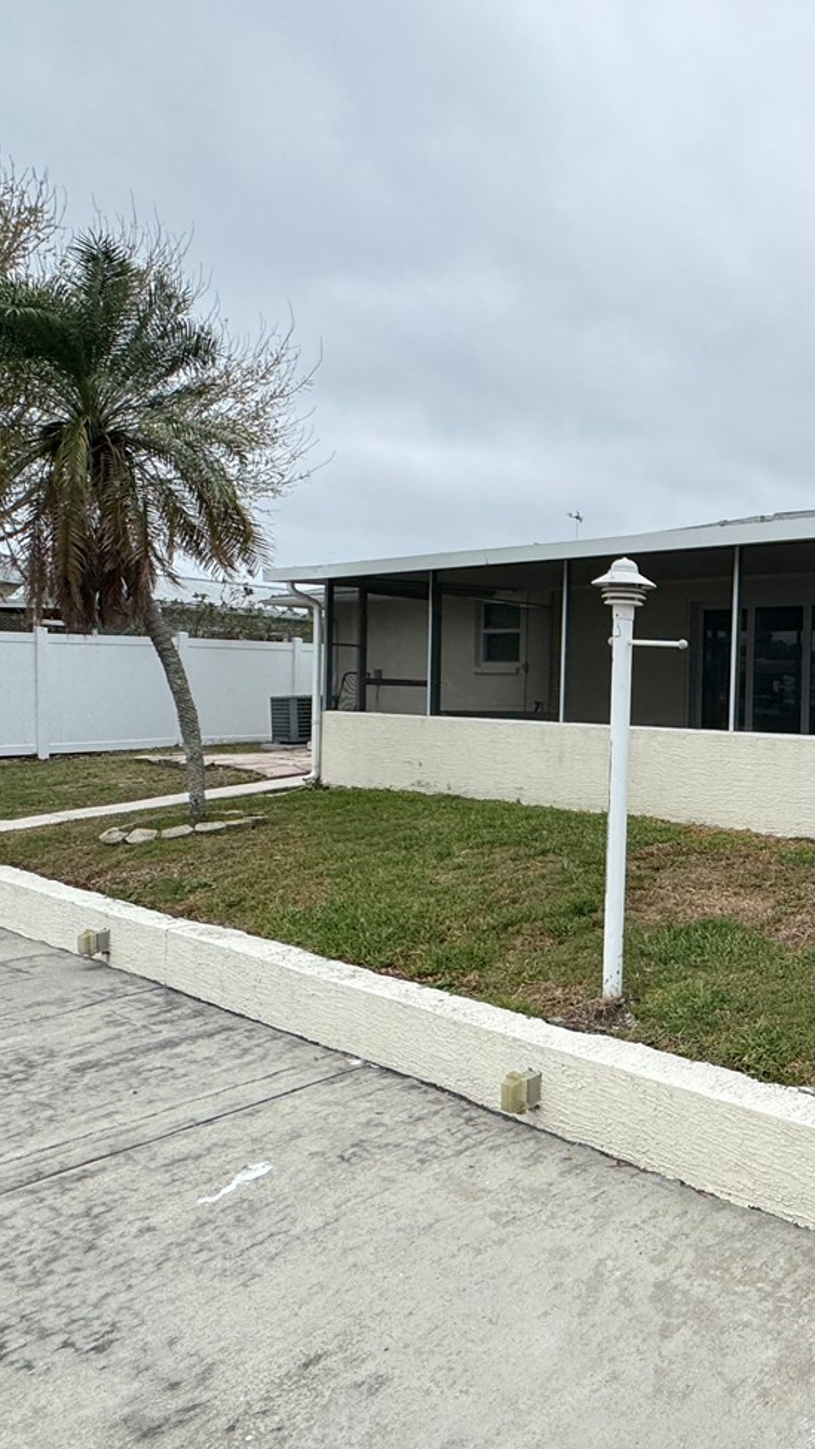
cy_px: 722
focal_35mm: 25
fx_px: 960
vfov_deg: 74.1
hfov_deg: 39.2
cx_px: 860
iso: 50
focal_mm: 2.22
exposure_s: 1/1217
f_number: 2.2
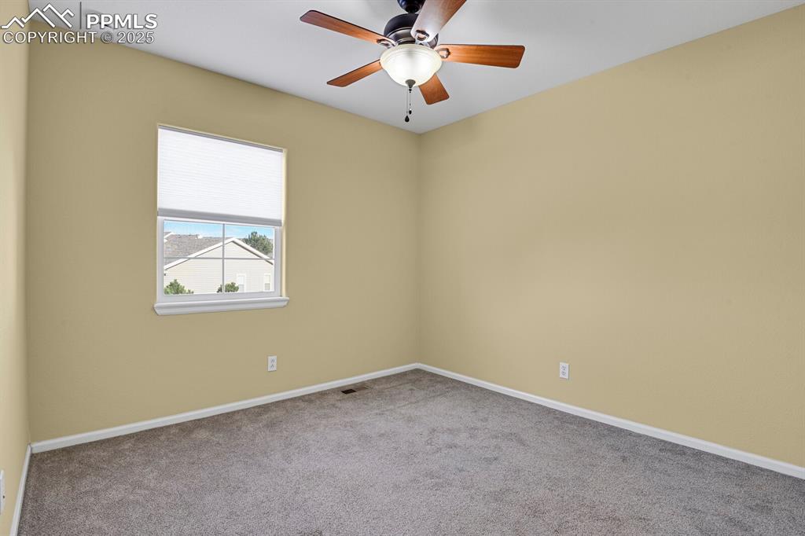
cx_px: 402
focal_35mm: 17
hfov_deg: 93.3
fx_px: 380
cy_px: 268
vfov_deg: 70.4
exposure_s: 1.6
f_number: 8
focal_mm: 17
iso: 250
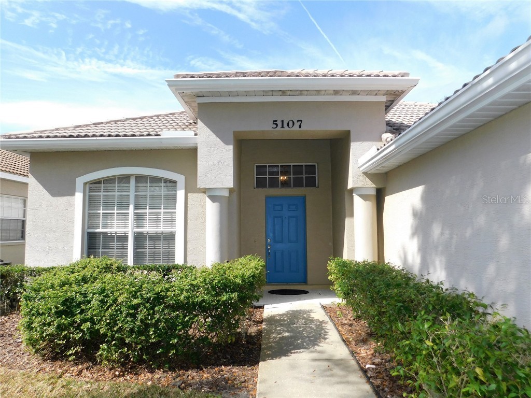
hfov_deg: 73.9
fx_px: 353
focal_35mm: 23
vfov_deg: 58.9
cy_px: 199
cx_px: 266
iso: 125
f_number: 3
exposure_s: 1/1000
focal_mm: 4
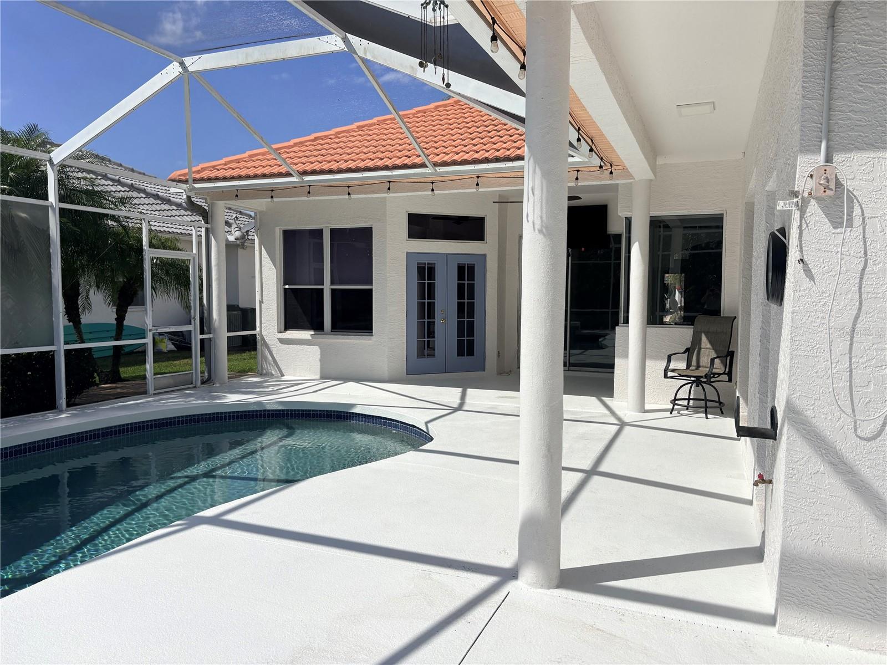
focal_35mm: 26
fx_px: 666
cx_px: 444
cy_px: 332
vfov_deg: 53.1
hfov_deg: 67.3
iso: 50
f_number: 1.6
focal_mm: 5.96
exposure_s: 1/6329
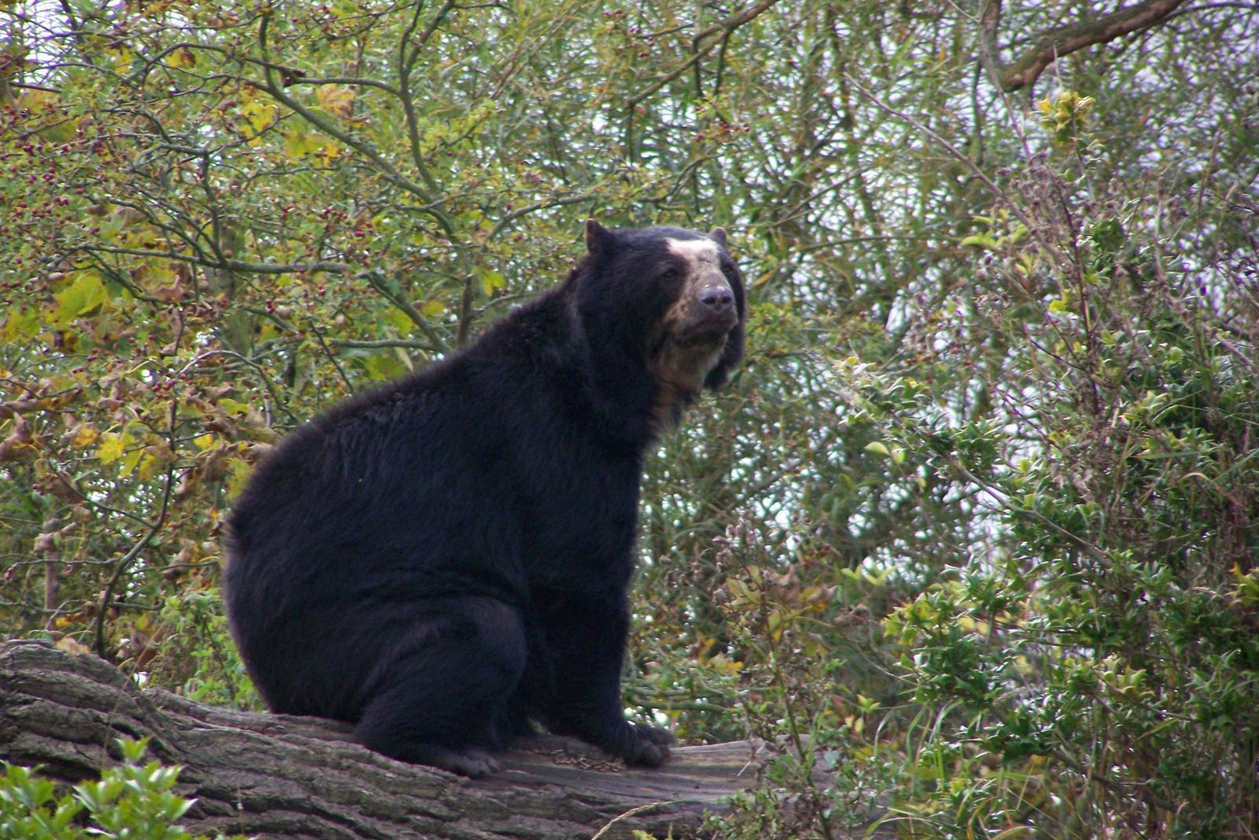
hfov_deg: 5.2
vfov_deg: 3.5
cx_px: 630
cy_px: 438
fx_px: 13849
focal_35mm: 396
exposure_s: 1/400
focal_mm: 63
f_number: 3.7
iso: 160
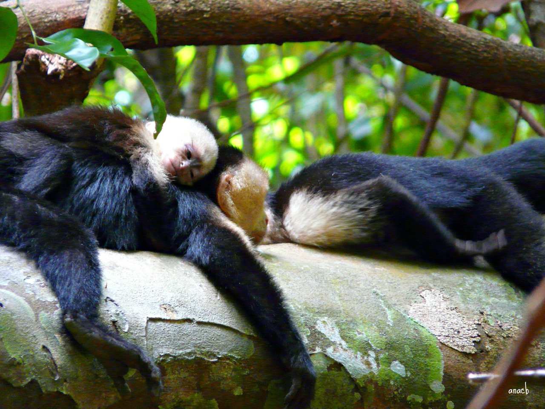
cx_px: 272
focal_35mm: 504
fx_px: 7935
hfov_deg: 3.9
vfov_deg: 3.0
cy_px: 204
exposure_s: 1/25
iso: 400
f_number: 4.2
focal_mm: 82.8
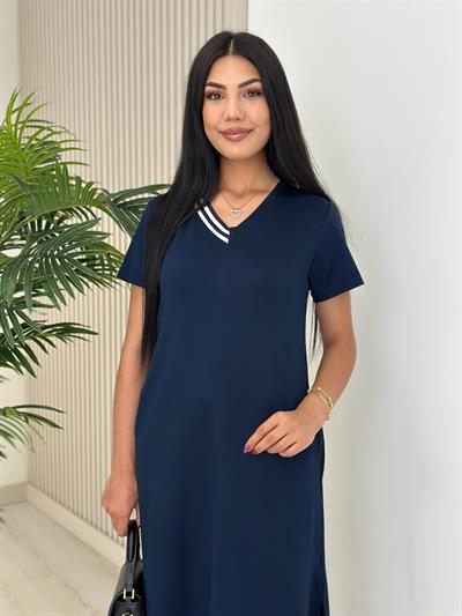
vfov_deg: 39.6
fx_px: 854
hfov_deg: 30.3
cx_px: 231
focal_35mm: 48
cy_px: 308
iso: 80
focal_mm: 6.86
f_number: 1.78
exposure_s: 1/208
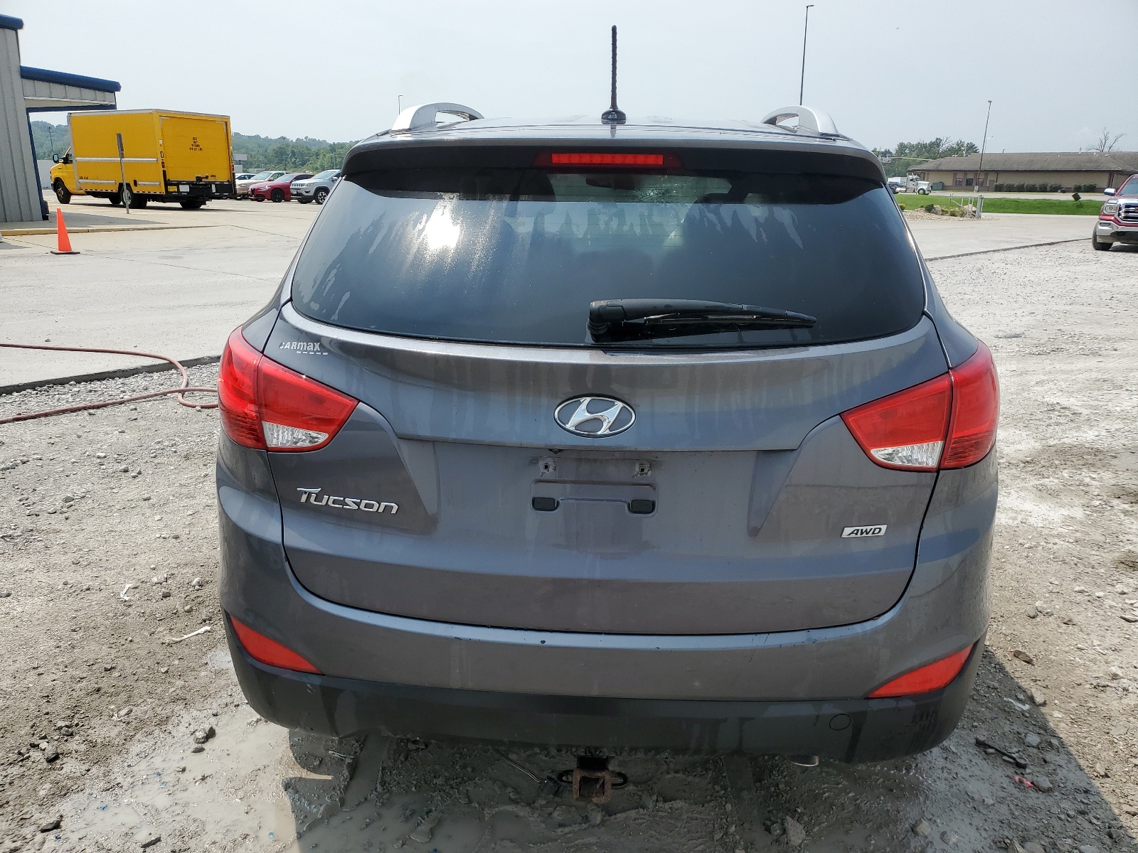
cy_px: 426
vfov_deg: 53.1
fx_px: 855
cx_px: 569
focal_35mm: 26
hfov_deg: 67.3
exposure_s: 1/3333
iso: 50
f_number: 1.5
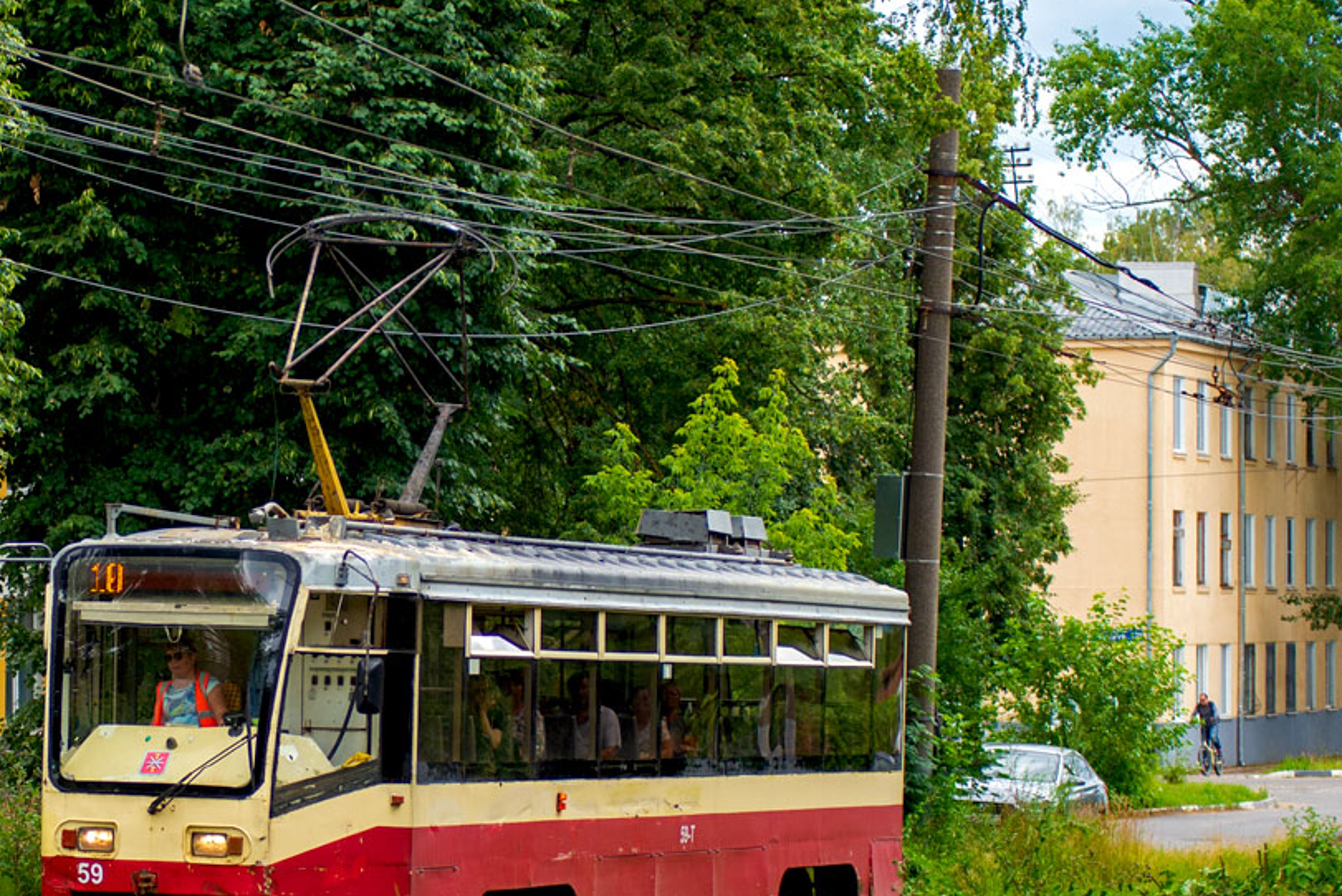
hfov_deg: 13.8
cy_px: 540
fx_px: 5518
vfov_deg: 9.3
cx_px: 356
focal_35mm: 148
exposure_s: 1/1250
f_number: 4.5
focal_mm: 80
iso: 320
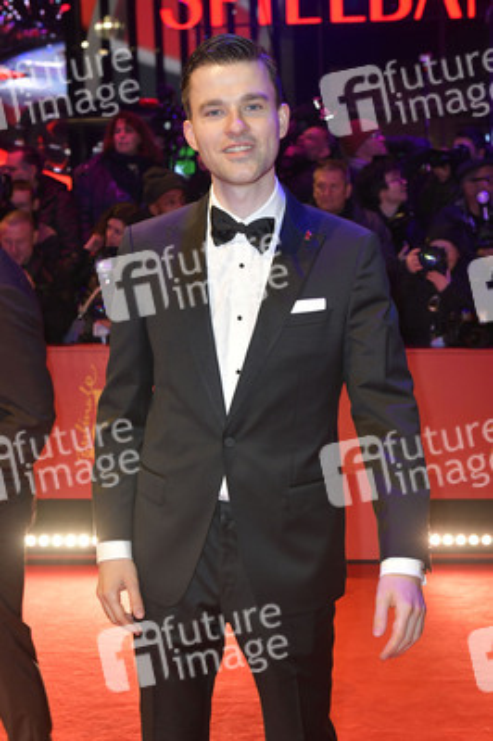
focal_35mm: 48
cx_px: 246
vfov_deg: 41.1
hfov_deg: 28.0
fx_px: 988
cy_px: 370
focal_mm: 48
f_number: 5.6
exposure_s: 1/250
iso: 1600
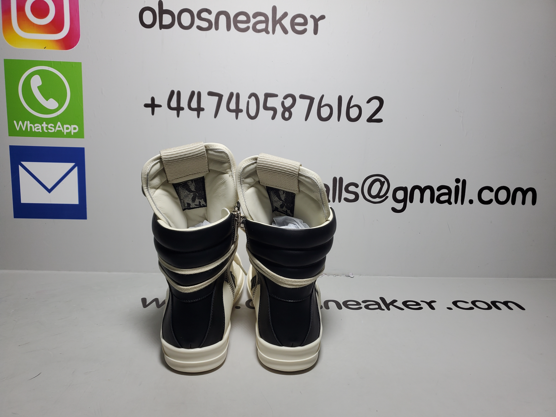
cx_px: 278
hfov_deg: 67.3
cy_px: 208
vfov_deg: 53.1
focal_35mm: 26
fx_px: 418
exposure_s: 1/540
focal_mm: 4.3
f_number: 1.5
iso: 50
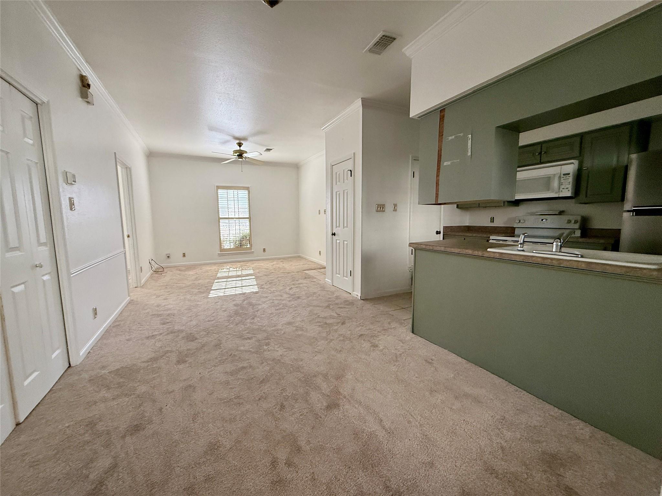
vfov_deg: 85.7
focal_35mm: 14
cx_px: 331
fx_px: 268
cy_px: 248
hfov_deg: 102.1
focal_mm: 2.22
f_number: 2.2
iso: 160
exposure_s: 1/99
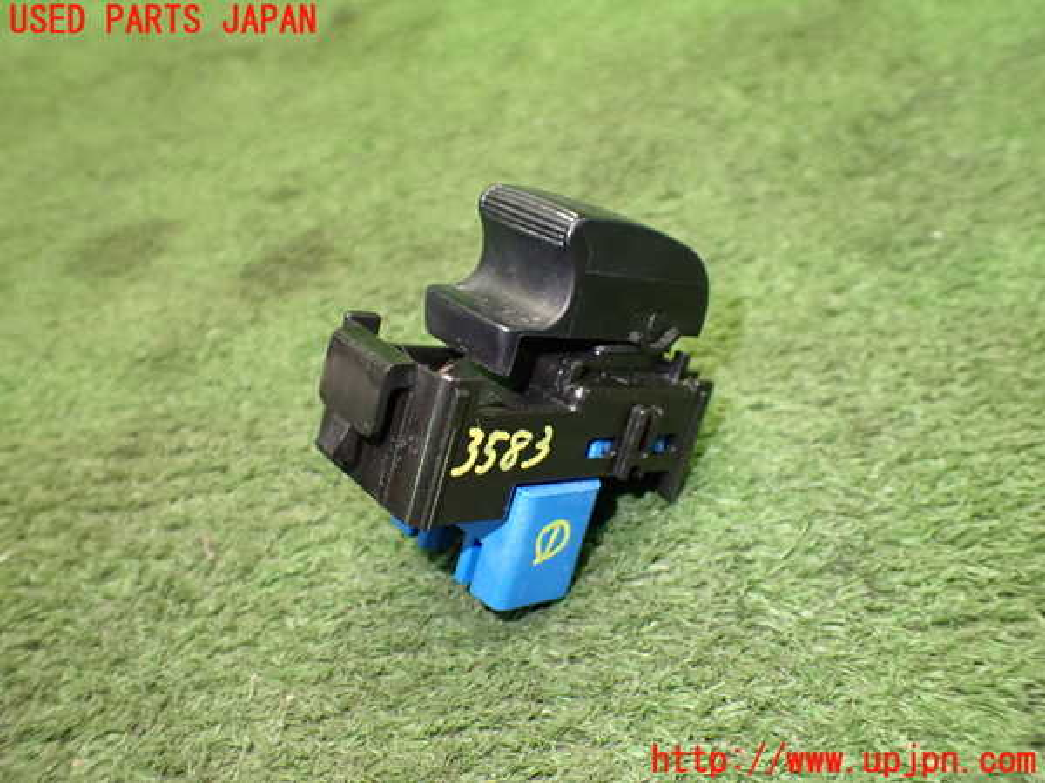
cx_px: 522
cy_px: 392
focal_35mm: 30
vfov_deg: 46.8
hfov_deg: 60.0
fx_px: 906
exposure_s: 1/80
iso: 800
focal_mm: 5.4
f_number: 2.3
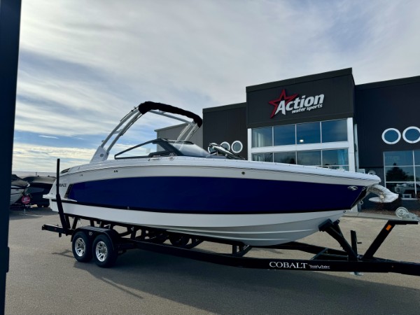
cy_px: 158
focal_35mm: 24
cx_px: 210
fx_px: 291
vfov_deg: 56.8
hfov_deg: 71.6
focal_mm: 6.76
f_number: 1.78
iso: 80
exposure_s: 1/10417
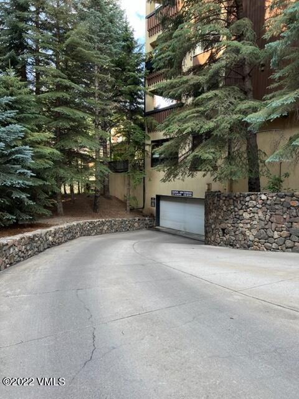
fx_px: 299
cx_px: 150
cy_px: 200
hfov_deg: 53.1
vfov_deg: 67.3
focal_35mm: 26
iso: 50
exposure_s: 1/246
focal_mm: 5.7
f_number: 1.5
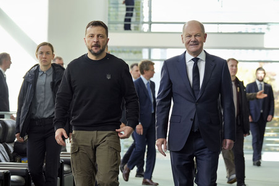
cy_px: 93
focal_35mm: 145
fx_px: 1123
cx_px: 140
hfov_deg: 14.2
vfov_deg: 9.4
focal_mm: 97
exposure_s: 1/250
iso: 800
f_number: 5
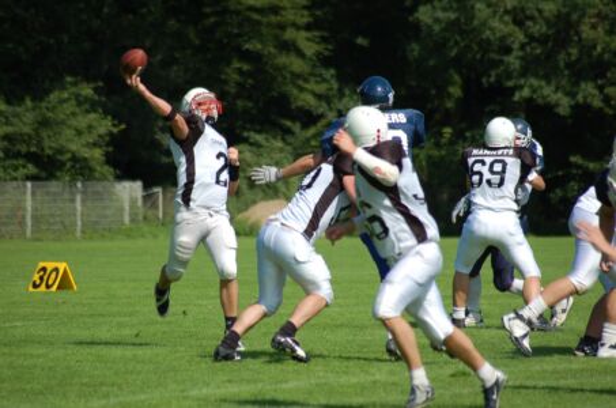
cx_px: 308
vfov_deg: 4.1
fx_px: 5635
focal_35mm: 330
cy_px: 204
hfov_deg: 6.3
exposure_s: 1/1250
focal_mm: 220
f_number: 5.3
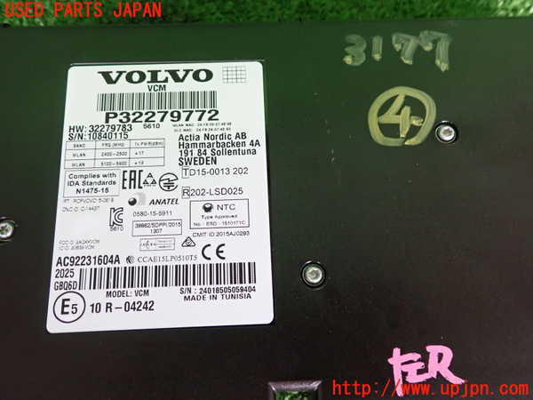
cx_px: 266
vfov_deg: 46.8
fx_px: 462
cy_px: 200
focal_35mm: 30
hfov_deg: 60.0
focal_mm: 5.4
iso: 640
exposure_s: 1/30
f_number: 2.3
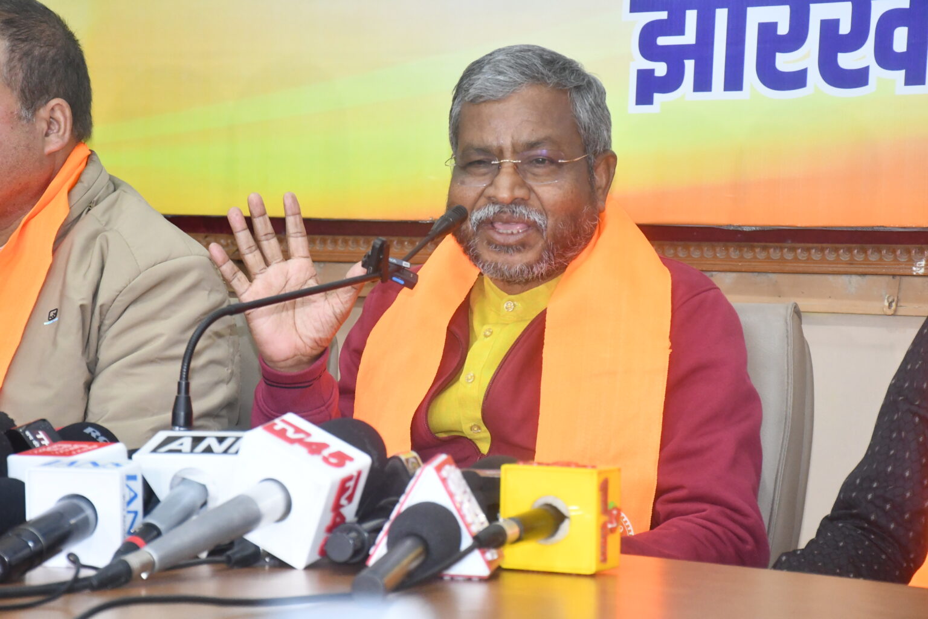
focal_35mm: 127
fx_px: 3274
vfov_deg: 10.8
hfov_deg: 16.1
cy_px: 310
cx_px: 464
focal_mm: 85
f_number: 7.1
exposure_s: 1/250
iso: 4000
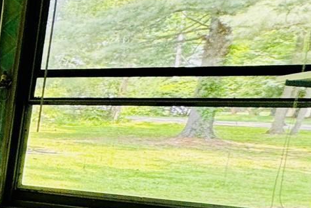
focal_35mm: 63
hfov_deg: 18.3
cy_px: 201
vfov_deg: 21.0
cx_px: -335
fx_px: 545
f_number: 2.2
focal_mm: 2.22
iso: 64
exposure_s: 1/99
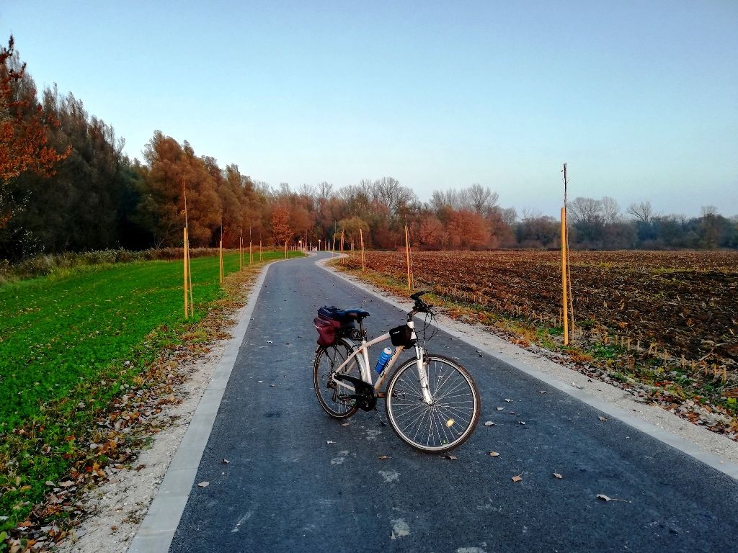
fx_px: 554
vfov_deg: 53.1
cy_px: 276
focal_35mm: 26
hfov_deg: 67.3
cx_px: 369
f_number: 2.2
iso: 64
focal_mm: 3.81
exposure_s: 1/50
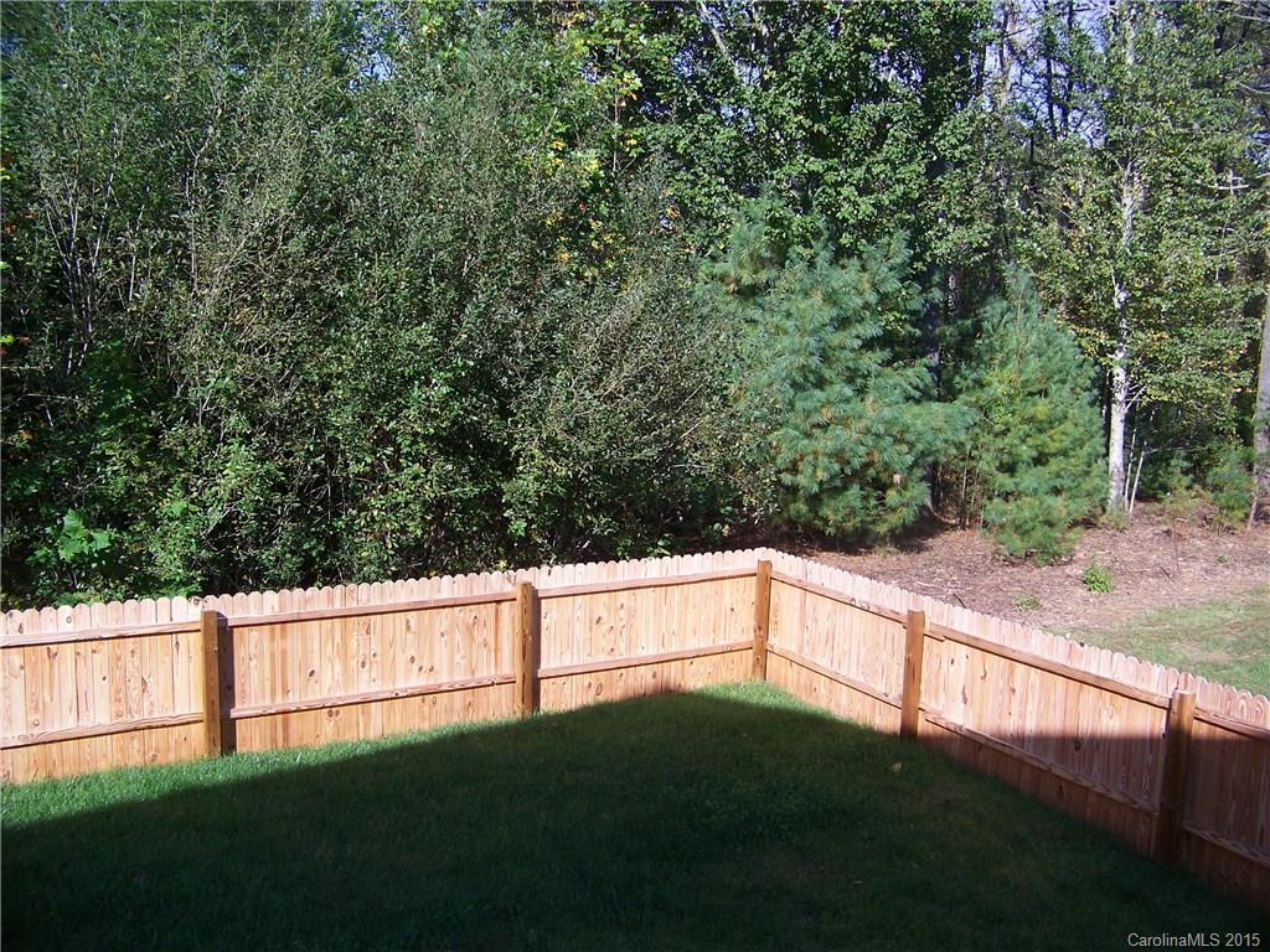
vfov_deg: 39.7
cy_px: 476
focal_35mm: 36
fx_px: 1321
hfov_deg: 51.4
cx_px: 635
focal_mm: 5.85
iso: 64
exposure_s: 1/640
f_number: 2.8
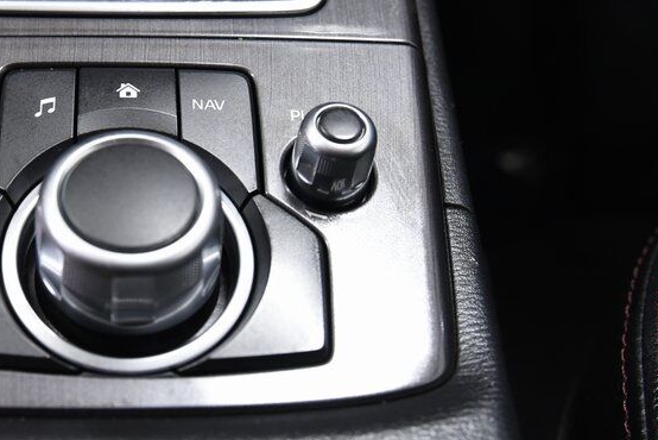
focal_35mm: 74
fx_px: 1353
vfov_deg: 18.4
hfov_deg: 26.6
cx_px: 100
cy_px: 159
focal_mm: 40
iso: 2000
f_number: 5
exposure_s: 1/20
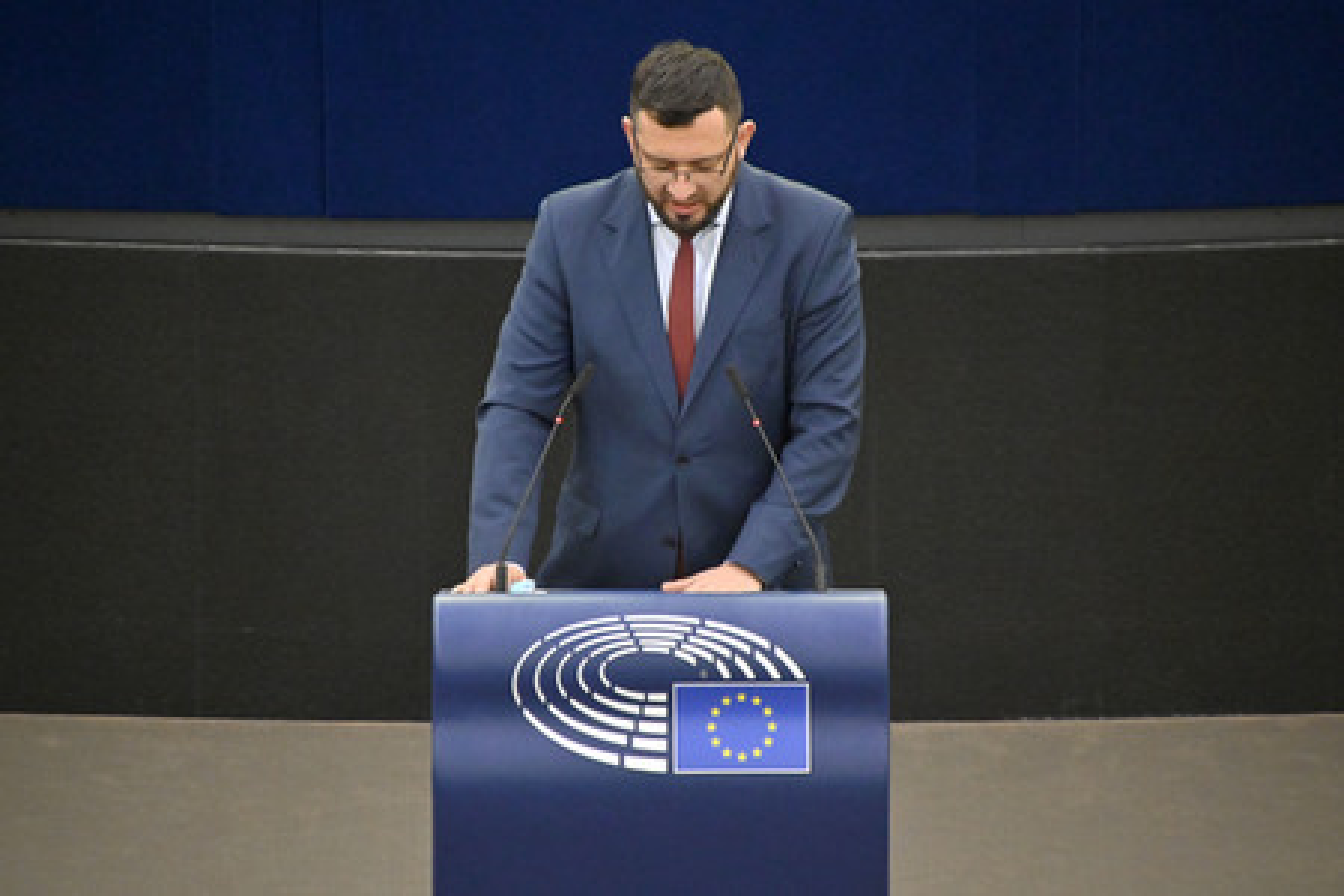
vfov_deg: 2.7
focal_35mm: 500
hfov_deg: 4.1
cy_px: 448
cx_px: 672
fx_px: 18665
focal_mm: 500
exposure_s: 1/400
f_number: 6.3
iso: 6400
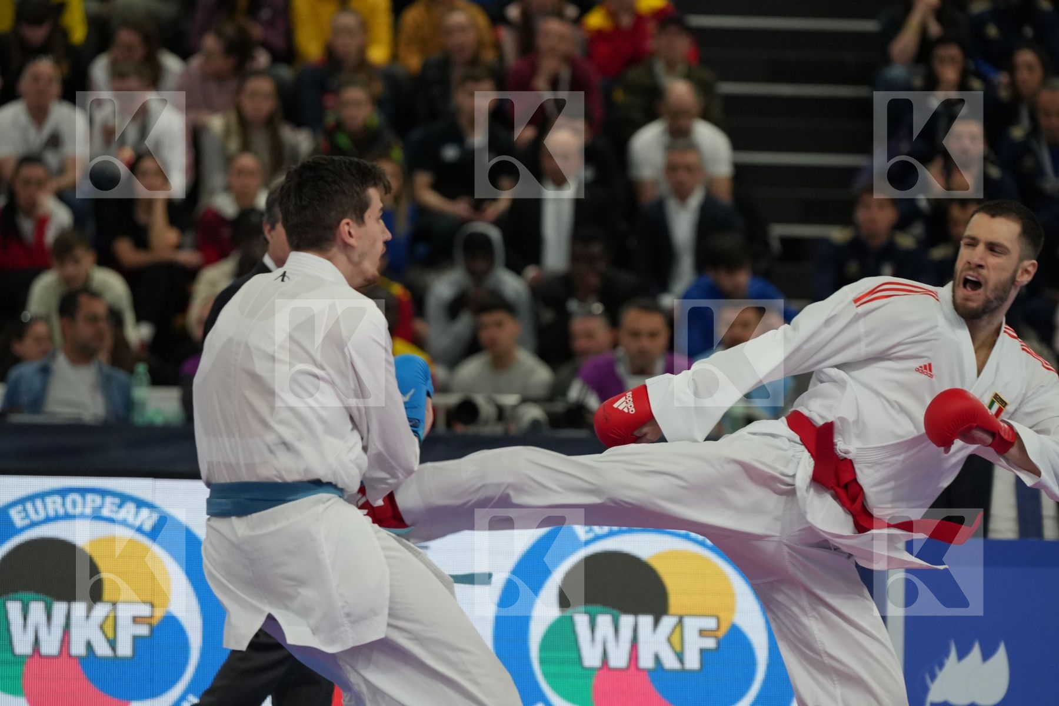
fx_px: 7001
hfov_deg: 8.7
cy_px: 353
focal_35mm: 238
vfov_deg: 5.8
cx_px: 530
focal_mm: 159
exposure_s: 1/1000
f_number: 2.8
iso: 1600
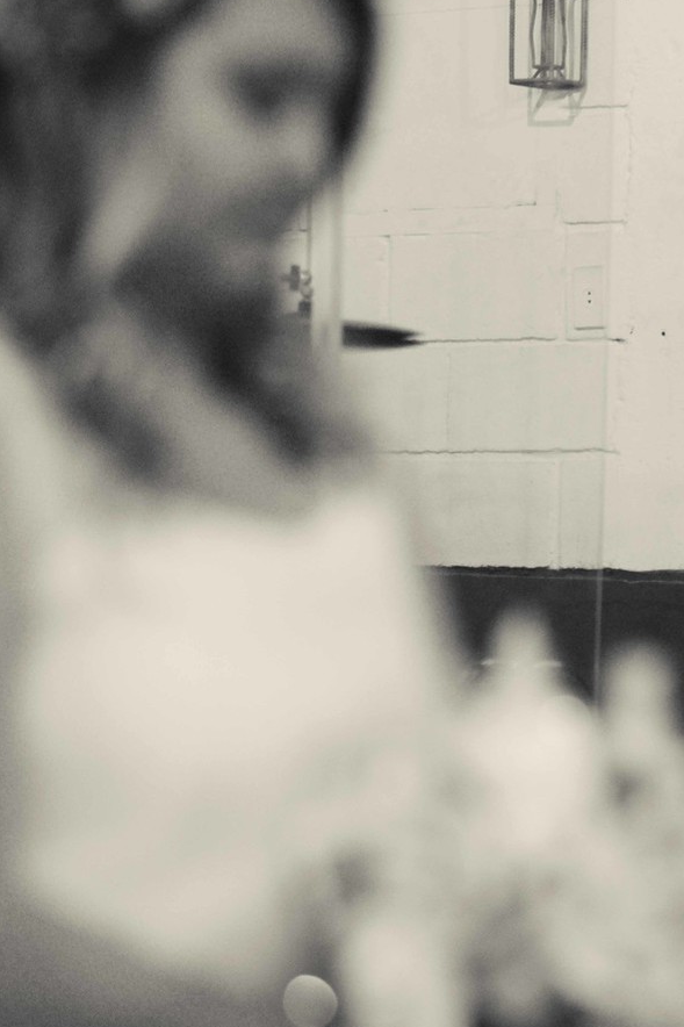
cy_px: 546
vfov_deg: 11.9
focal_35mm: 173
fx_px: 4932
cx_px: 639
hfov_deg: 7.9
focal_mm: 85
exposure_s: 1/100
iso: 2000
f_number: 2.2
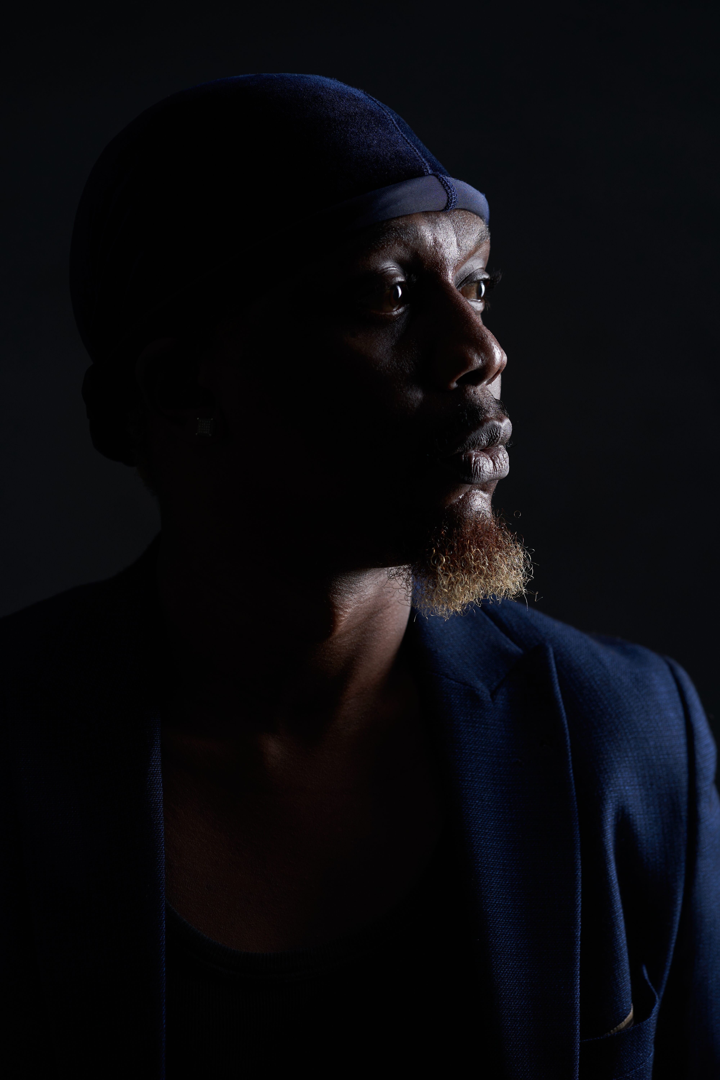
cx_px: 360
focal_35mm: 85
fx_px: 2550
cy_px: 540
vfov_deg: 23.9
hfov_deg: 16.1
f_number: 4.5
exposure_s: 1/200
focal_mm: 85
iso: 160
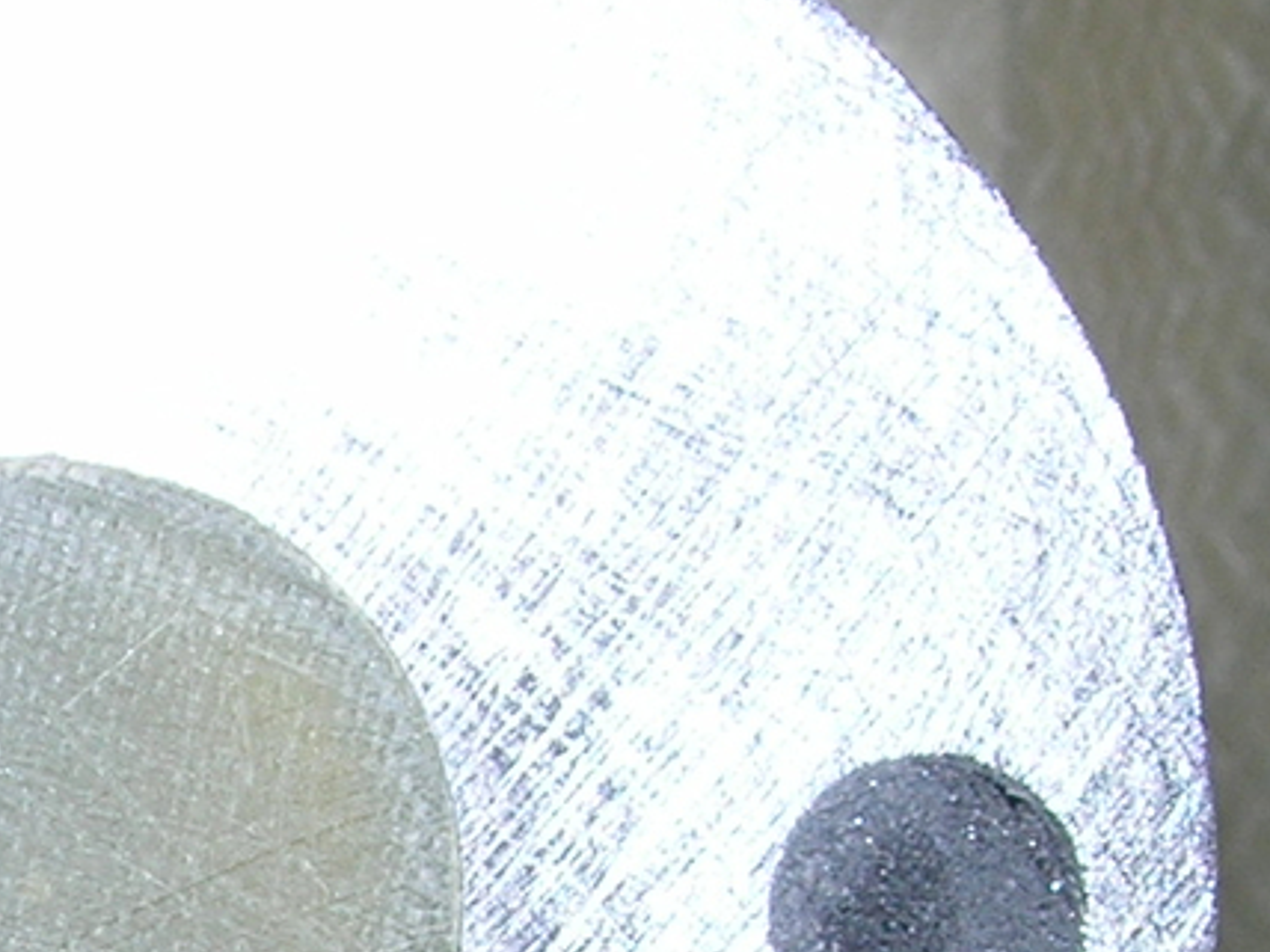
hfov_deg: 12.0
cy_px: 1168
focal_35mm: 160
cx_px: -306
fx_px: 5870
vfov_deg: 9.2
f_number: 4.8
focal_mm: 7.8
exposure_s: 1/60.1
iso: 64
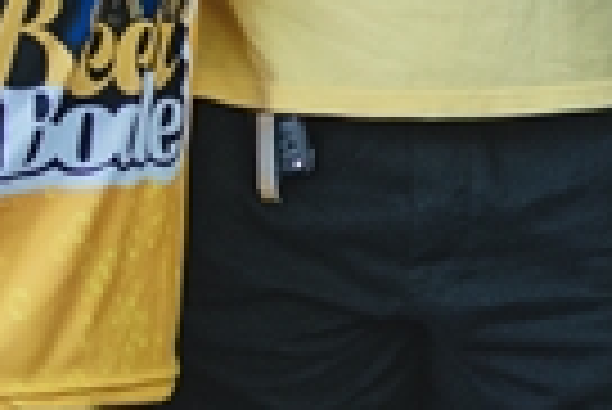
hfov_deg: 6.8
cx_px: 1426
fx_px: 4862
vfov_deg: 4.8
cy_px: -313
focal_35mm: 286
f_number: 2.8
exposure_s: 1/1250
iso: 2500
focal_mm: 35
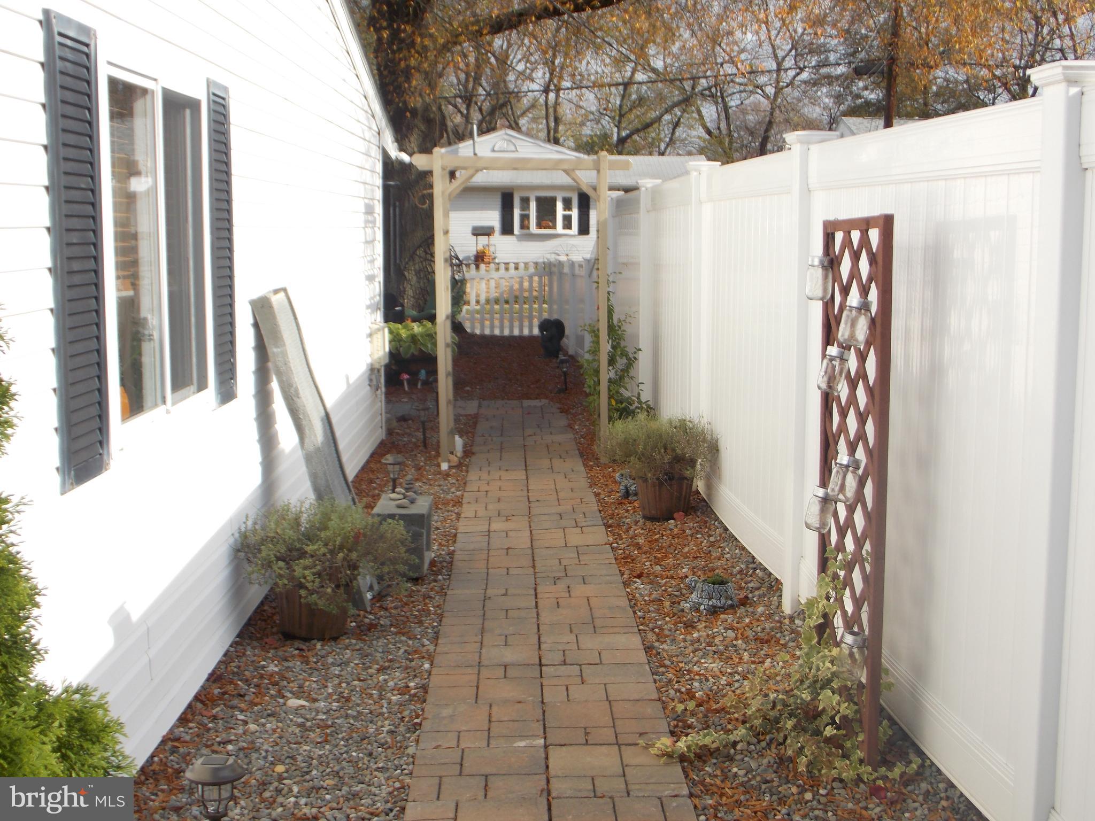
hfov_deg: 45.8
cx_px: 548
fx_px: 1297
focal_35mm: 41
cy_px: 410
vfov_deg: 35.1
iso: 80
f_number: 3.6
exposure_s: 1/400
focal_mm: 7.3
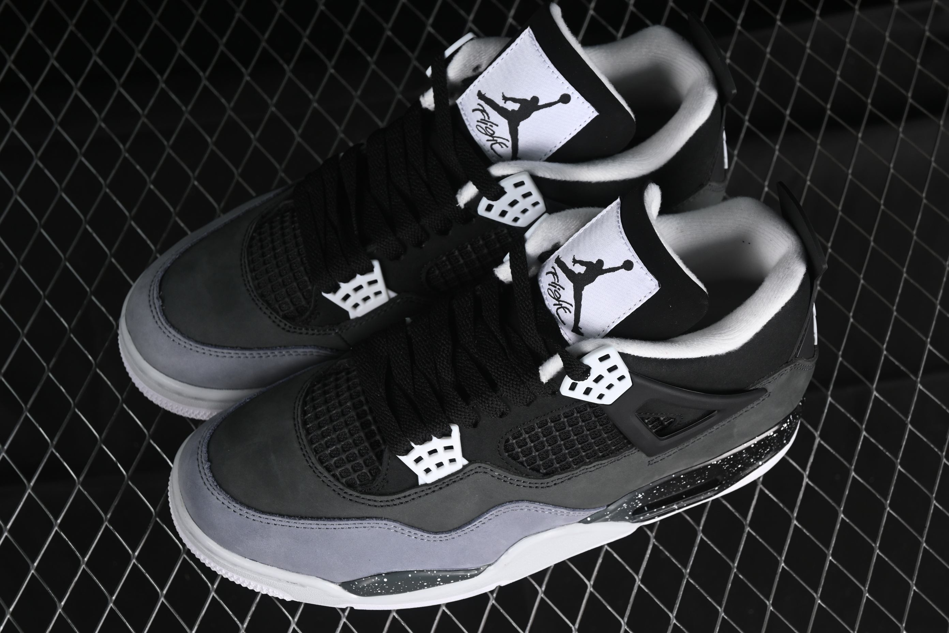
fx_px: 1977
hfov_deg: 27.0
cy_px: 316
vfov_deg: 18.2
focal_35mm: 75
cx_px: 474
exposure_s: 1/60
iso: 160
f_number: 6.3
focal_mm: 50
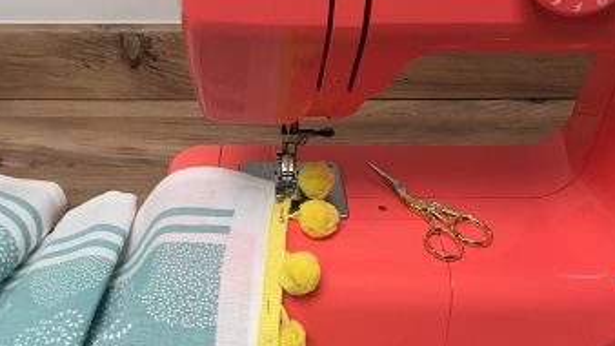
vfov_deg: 27.7
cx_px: 220
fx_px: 685
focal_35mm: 42
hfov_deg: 47.8
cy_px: 278
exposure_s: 1/100
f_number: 2.2
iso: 32
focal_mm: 4.15
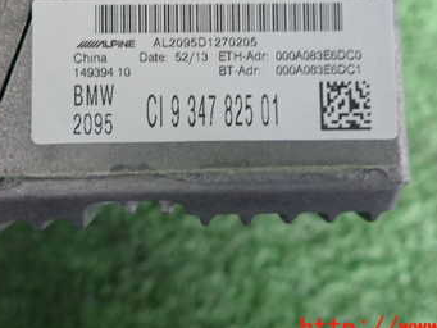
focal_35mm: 44
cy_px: 58
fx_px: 556
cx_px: 205
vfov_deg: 31.9
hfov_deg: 42.9
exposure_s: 1/30
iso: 250
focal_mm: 4.5
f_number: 2
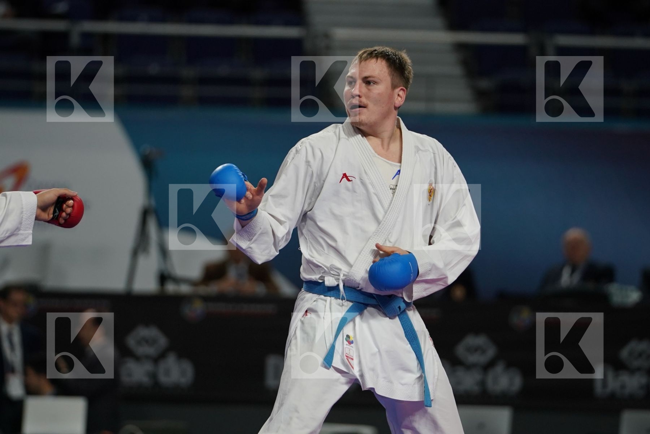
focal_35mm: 300
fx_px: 5416
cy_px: 217
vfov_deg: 4.6
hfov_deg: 6.9
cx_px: 325
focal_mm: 200
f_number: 2.8
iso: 1000
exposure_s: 1/1000
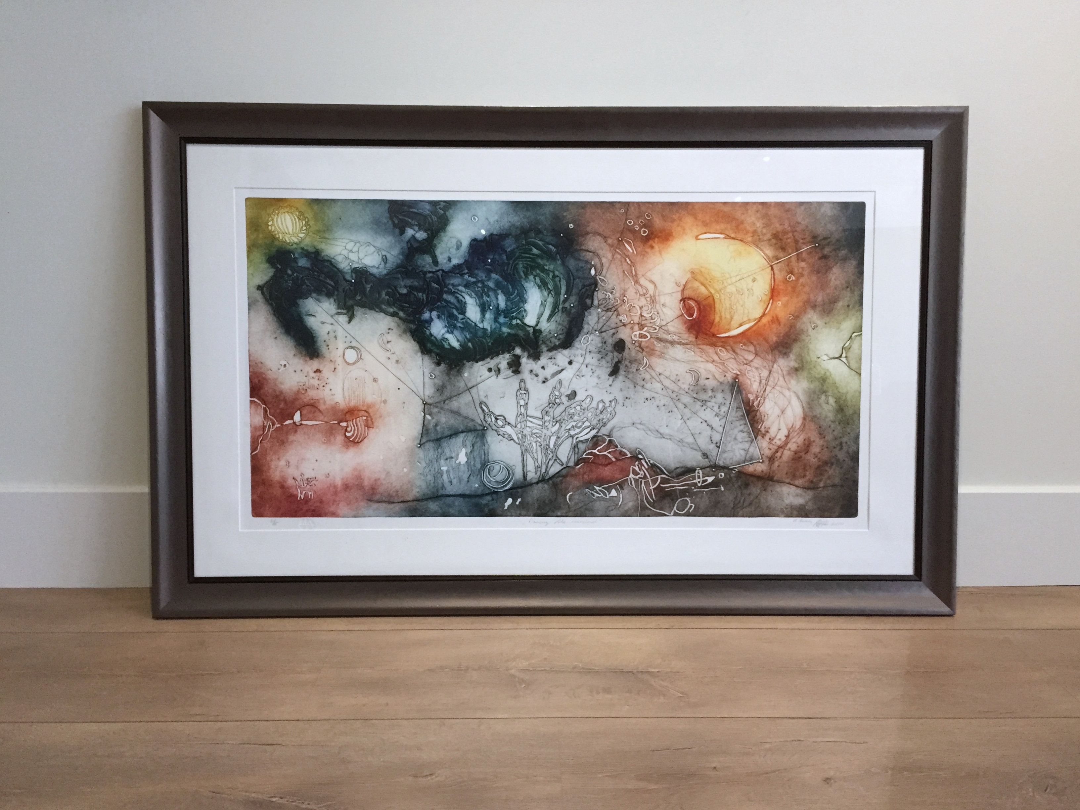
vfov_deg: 48.2
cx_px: 540
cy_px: 405
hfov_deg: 61.7
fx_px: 905
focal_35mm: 29
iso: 200
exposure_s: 1/33
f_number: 2.2
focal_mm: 4.15
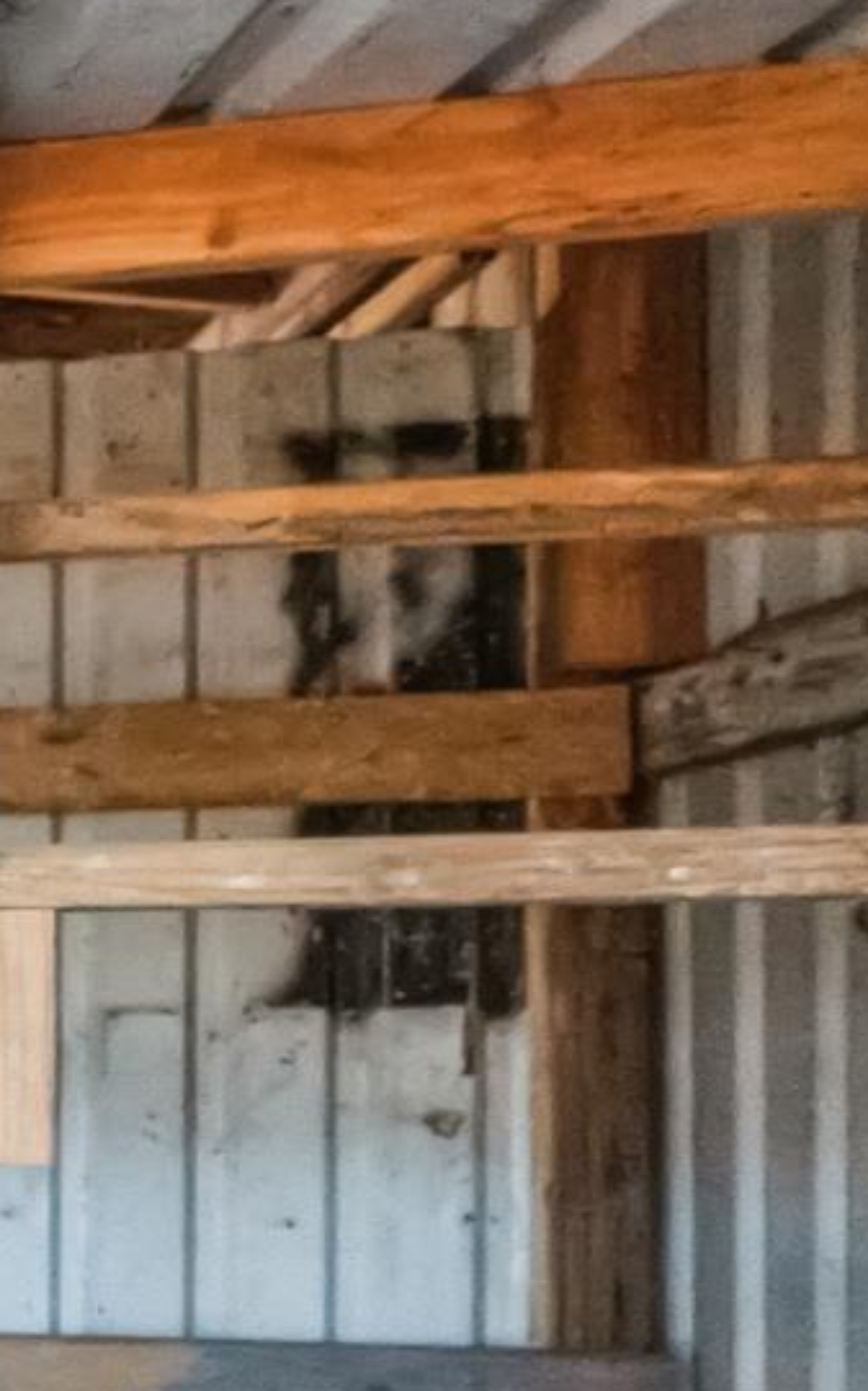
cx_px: -1633
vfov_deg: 32.6
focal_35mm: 58
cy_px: 1348
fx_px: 2198
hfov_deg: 12.1
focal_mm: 15
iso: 9000
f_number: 11
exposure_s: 1/100
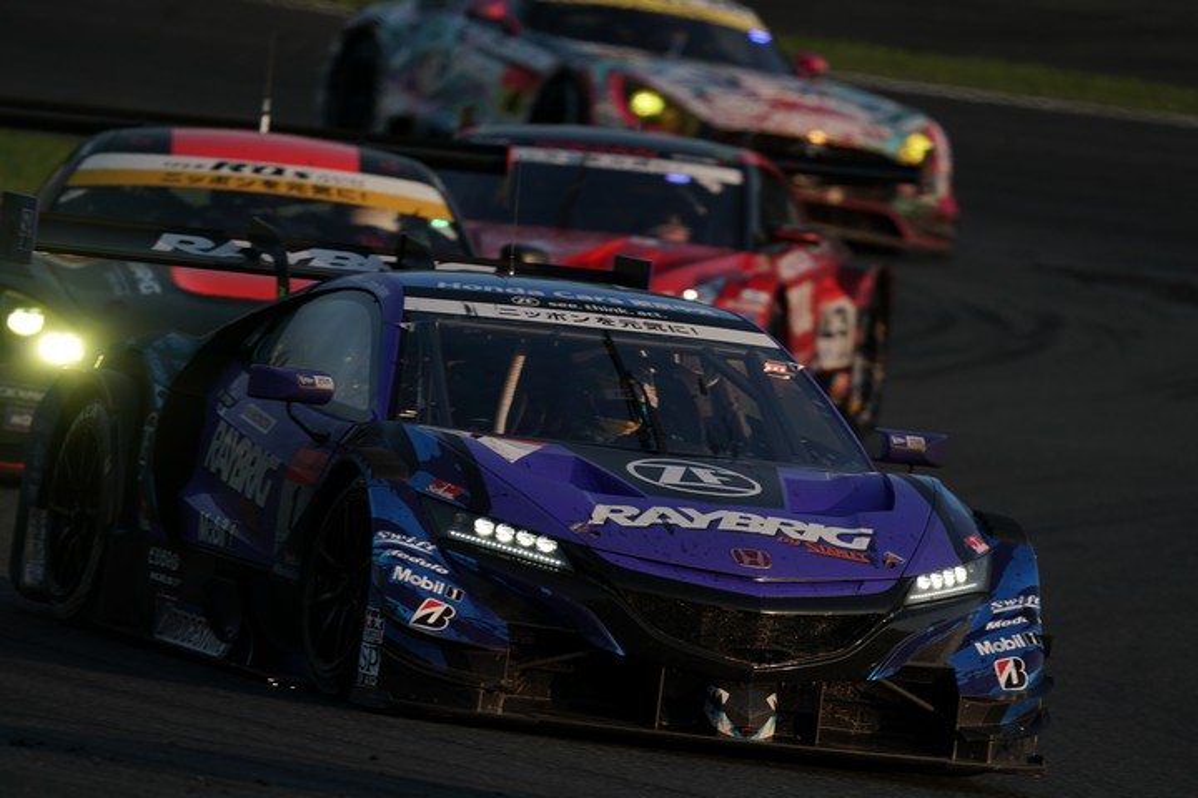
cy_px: 399
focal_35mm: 600
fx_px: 19965
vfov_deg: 2.3
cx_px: 599
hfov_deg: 3.4
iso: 200
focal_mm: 600
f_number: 6.3
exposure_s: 1/800
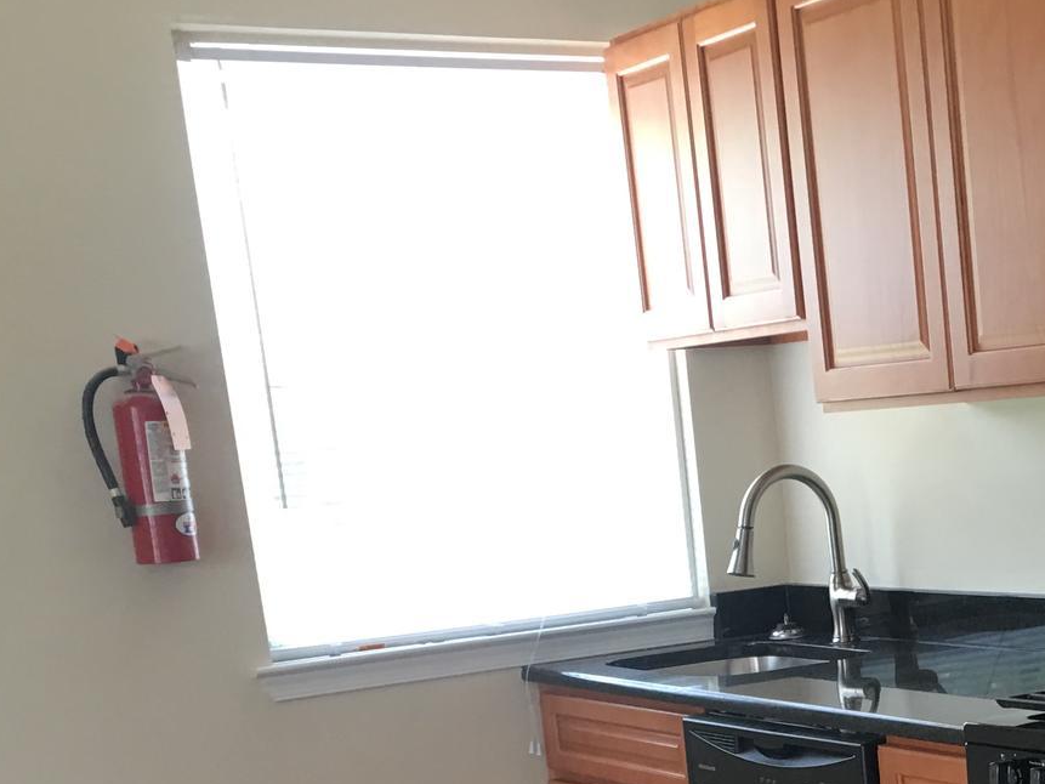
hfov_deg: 26.7
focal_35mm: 69
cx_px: 1035
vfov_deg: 20.5
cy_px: 809
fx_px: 2083
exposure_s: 1/15
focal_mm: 4.15
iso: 32
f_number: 2.2
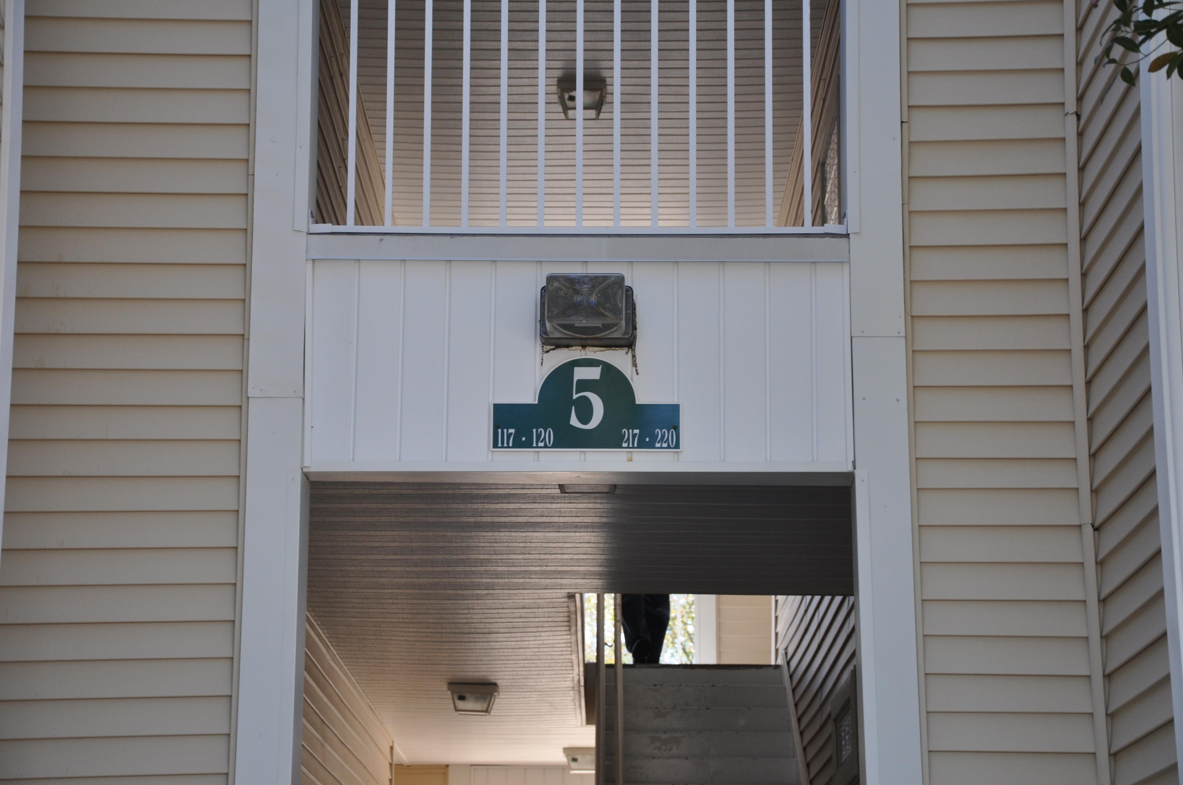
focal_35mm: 78
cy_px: 392
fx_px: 2560
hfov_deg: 26.0
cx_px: 592
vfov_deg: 17.4
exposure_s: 1/100
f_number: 5
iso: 400
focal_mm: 52
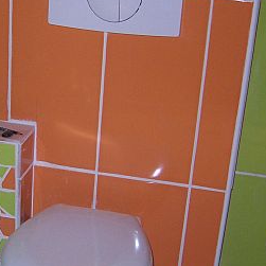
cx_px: 45
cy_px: 156
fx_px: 661
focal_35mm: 76
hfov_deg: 22.4
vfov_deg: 22.7
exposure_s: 1/60
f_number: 2.8
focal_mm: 6.2
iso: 125
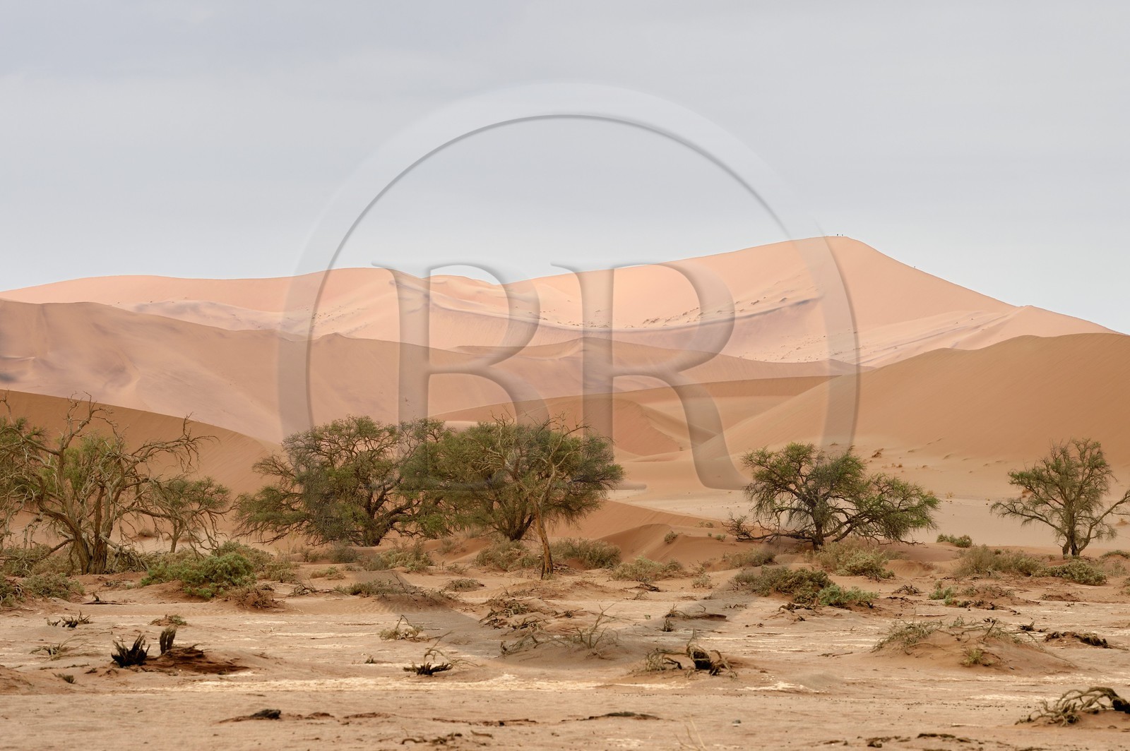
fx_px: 6272
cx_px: 565
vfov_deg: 6.9
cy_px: 376
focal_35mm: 200
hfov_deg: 10.3
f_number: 11
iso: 200
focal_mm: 200
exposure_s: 1/320
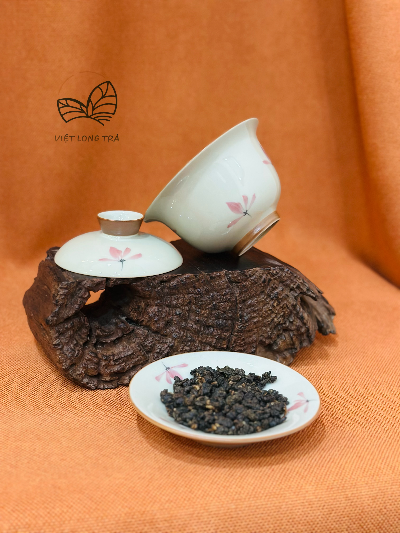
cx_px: 200
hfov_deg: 30.3
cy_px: 266
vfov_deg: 39.7
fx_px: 740
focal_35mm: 48
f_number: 1.78
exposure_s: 1/33
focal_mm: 6.86
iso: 320
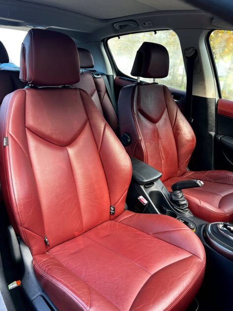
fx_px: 233
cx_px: 116
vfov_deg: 67.3
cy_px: 156
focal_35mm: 26
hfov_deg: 53.1
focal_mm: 5.7
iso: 64
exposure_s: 1/121
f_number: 1.5
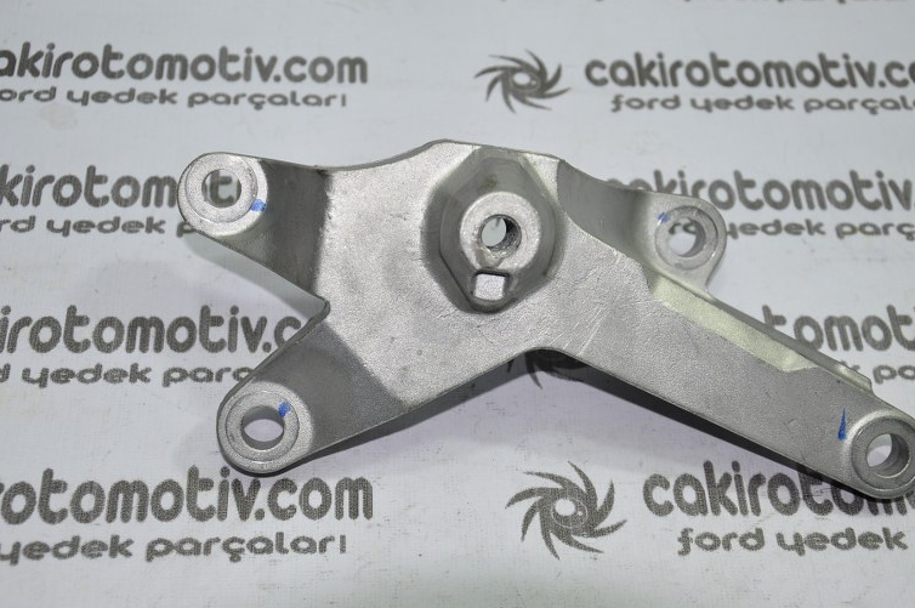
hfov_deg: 29.7
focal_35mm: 68
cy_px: 302
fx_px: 1726
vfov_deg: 20.0
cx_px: 500
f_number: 5.6
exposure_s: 1/50
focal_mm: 38
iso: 200
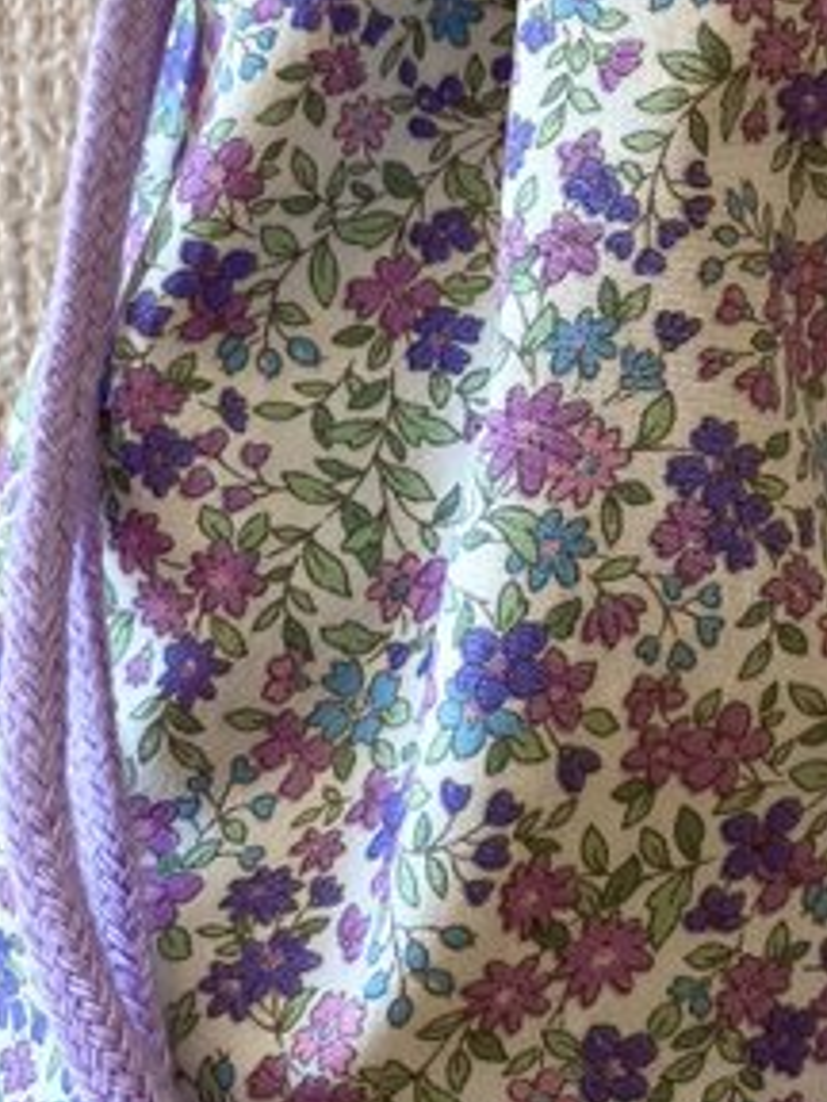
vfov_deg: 23.3
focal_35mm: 83
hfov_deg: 17.6
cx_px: 647
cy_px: 274
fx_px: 2644
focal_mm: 3.99
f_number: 1.8
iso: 64
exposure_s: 1/121
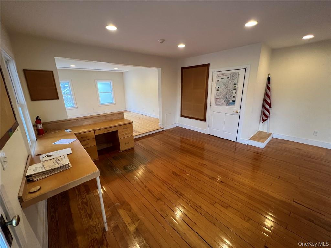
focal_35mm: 13
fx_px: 124
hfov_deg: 106.2
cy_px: 124
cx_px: 166
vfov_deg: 89.9
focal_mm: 1.57
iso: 160
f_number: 1.8
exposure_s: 1/60
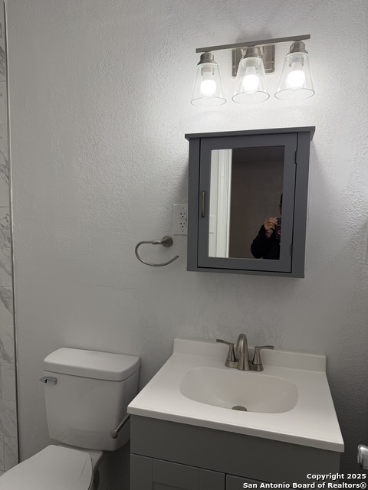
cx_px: 184
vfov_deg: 71.6
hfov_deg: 56.8
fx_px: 340
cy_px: 245
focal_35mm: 24
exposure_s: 1/203
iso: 125
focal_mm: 6.76
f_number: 1.78
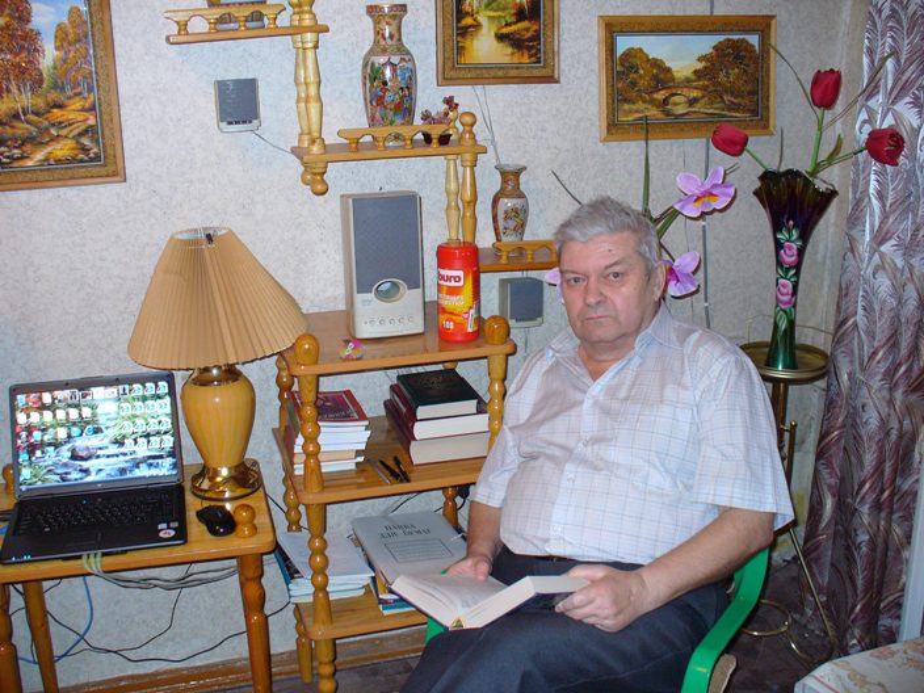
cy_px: 346
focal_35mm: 37
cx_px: 462
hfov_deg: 50.1
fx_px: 988
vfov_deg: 38.7
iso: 100
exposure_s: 1/8
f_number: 2.8
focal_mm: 6.1
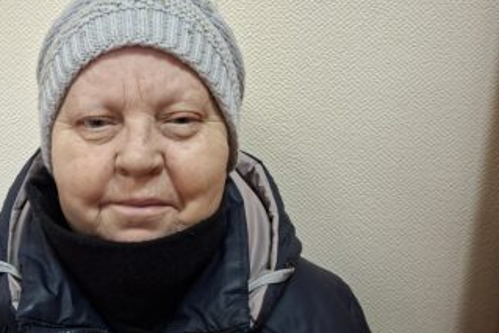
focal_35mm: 36
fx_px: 499
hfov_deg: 51.9
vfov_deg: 36.9
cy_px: 155
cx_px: 160
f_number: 1.8
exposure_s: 1/25
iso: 400
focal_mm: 5.54
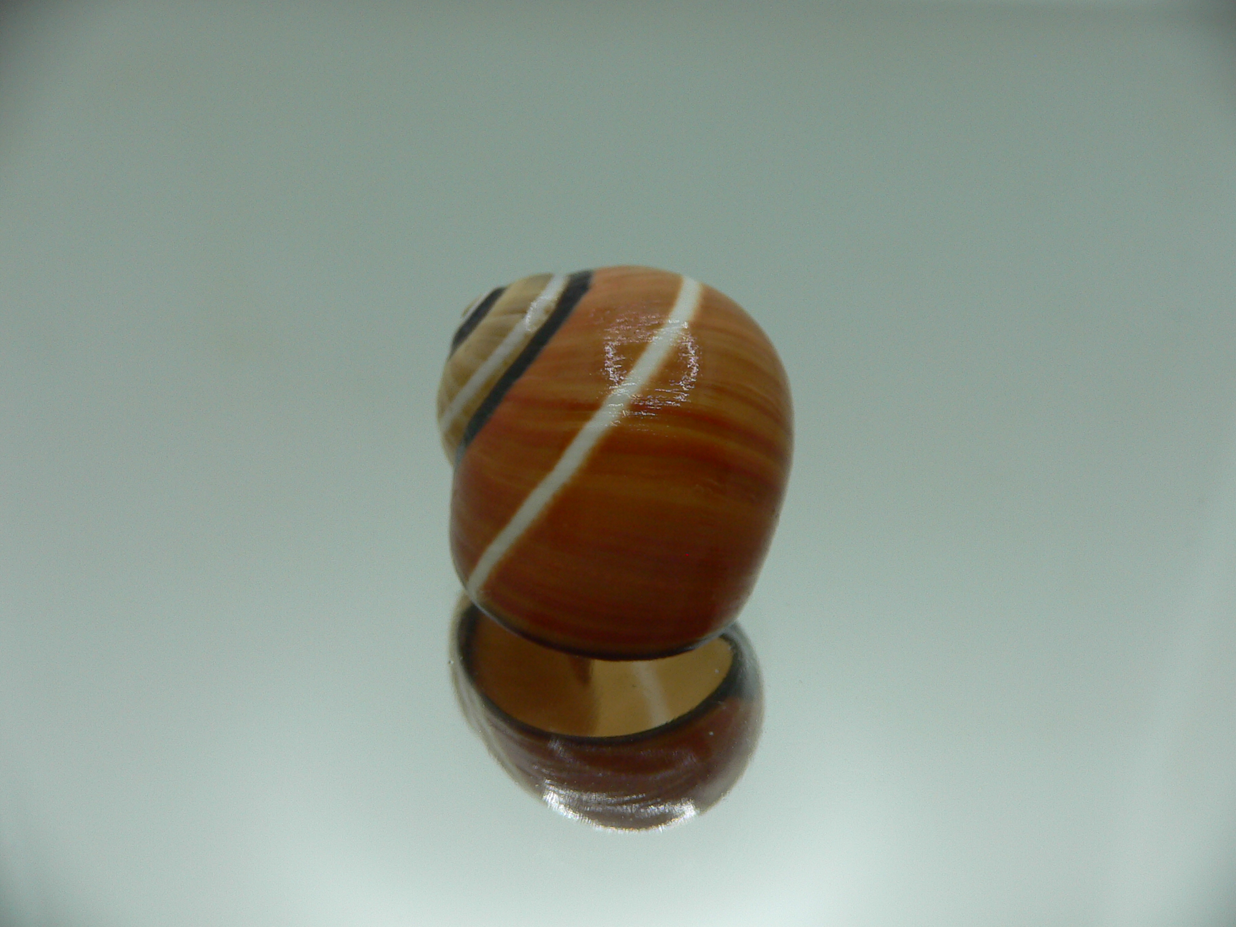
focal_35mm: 35
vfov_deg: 40.7
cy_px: 464
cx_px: 618
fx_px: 1250
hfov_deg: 52.6
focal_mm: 4.6
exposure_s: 1/80
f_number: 2.8
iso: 80
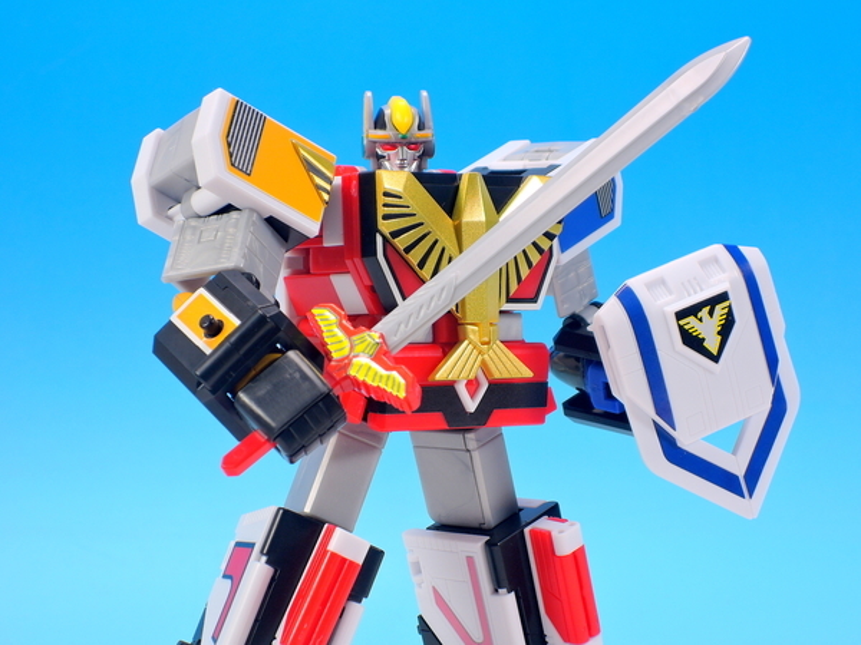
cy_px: 322
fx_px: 2985
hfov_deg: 16.4
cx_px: 430
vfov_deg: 12.3
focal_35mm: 120
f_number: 6.3
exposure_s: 1/1.3
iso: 80
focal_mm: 25.5
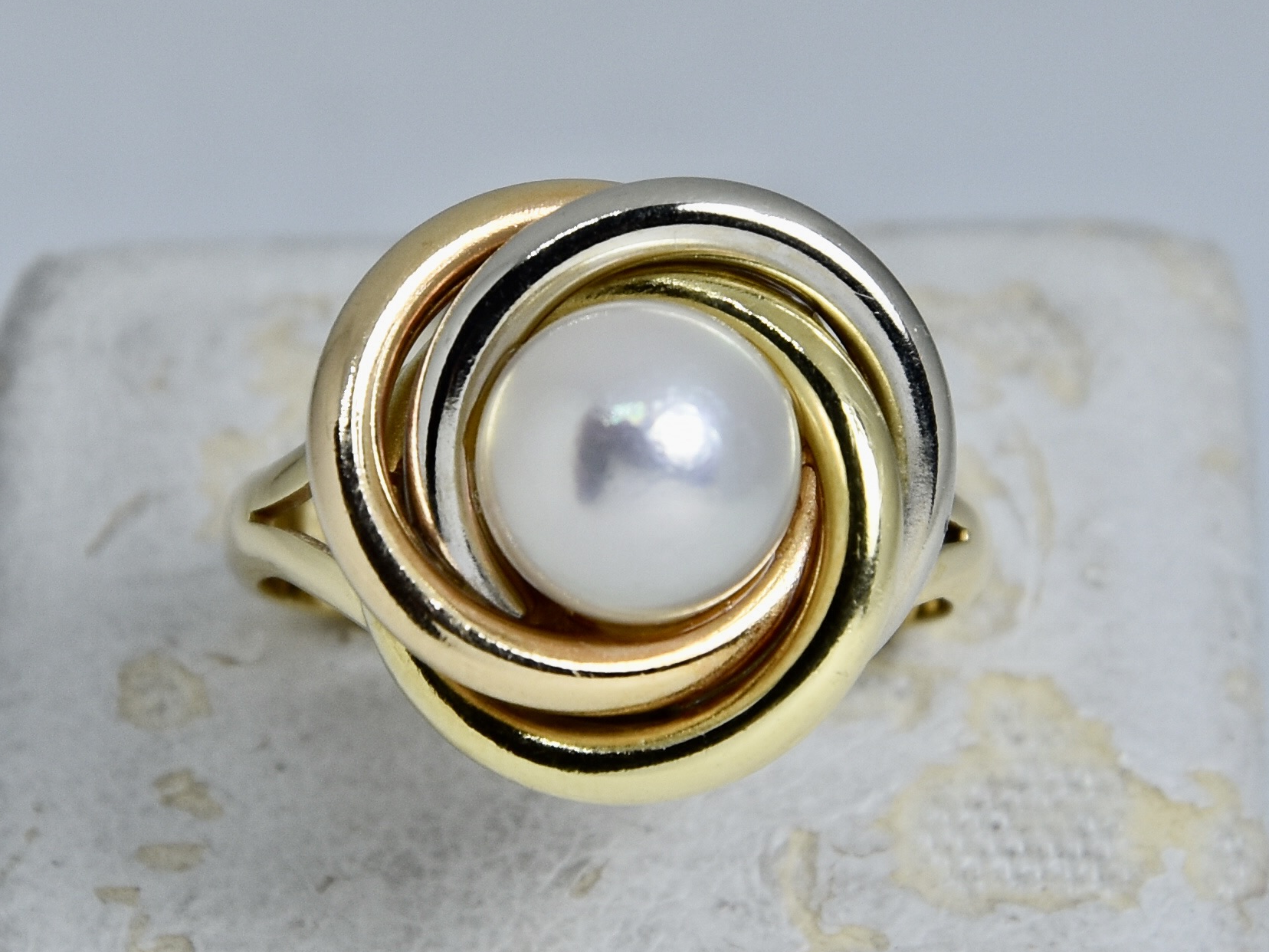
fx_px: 6436
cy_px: 488
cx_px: 612
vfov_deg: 8.5
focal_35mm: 176
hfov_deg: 11.3
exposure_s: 1/320
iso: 200
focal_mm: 105
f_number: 9
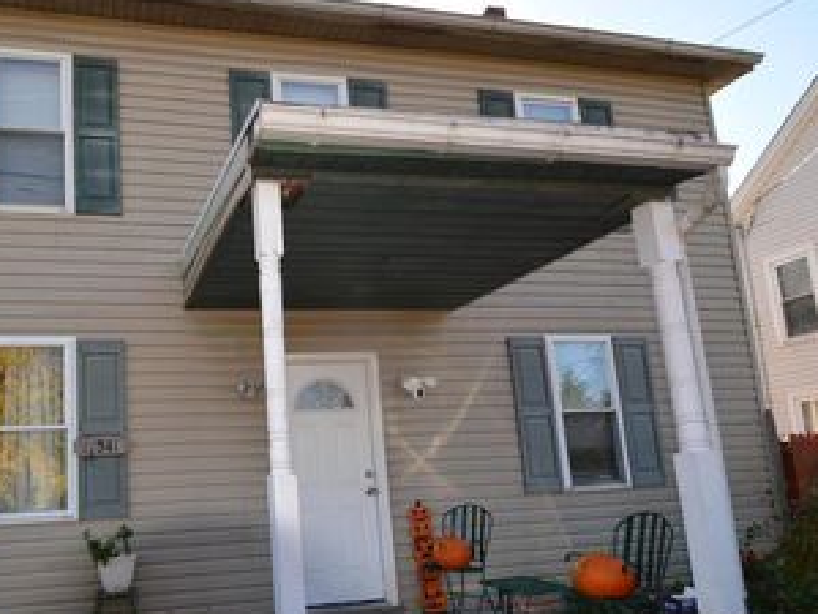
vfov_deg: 55.7
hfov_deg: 67.4
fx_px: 567
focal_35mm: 24
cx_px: 213
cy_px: 405
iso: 100
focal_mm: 10
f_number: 5
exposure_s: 1/200
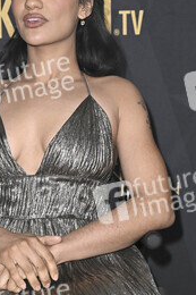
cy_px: 141
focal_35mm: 100
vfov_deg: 20.4
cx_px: 49
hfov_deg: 13.6
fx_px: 818
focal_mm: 65
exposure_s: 1/320
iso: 2000
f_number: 5.6
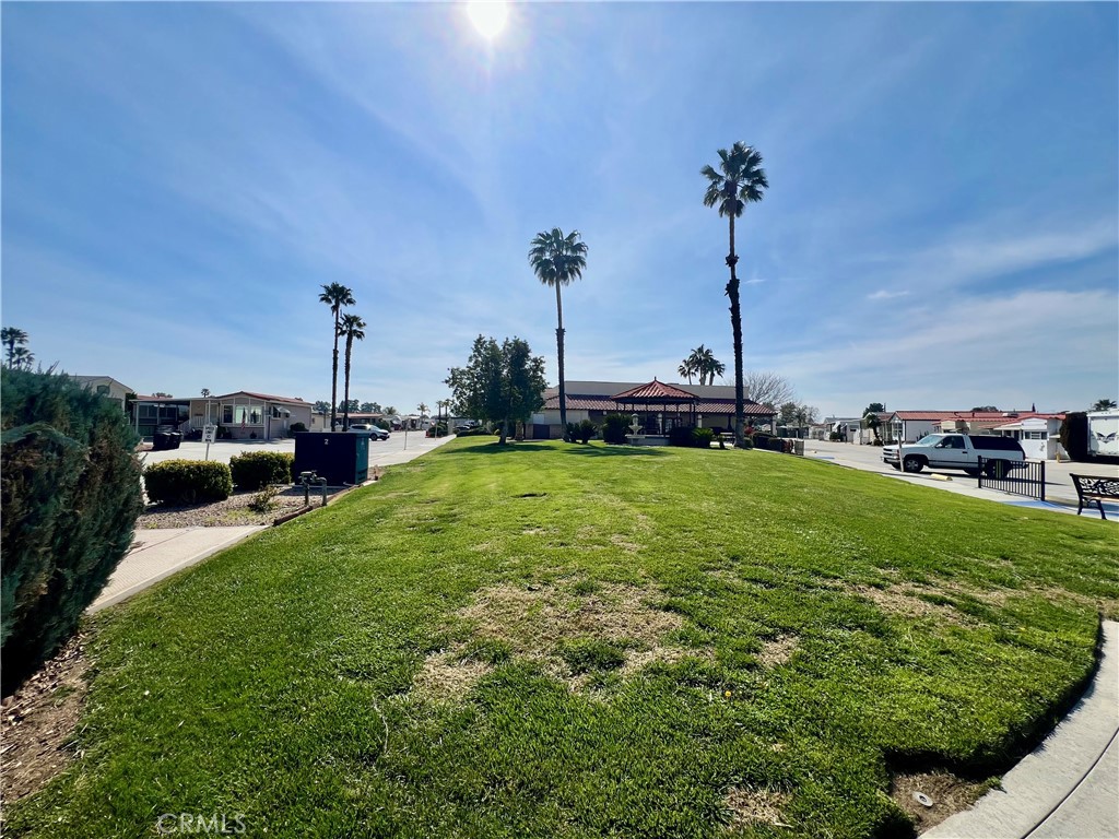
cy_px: 420
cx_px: 560
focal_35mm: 13
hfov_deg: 106.2
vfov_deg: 89.9
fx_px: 420
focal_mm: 1.57
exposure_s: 1/4785
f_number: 1.8
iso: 32
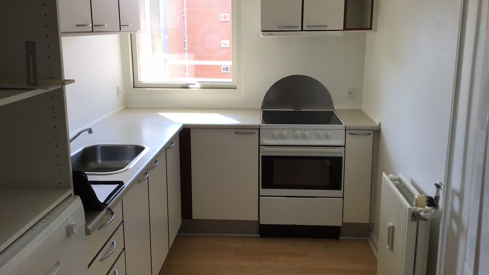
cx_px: 245
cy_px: 111
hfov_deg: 58.0
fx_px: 441
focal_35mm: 34
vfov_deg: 34.5
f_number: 2.4
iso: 32
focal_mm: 3.3
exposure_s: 1/100
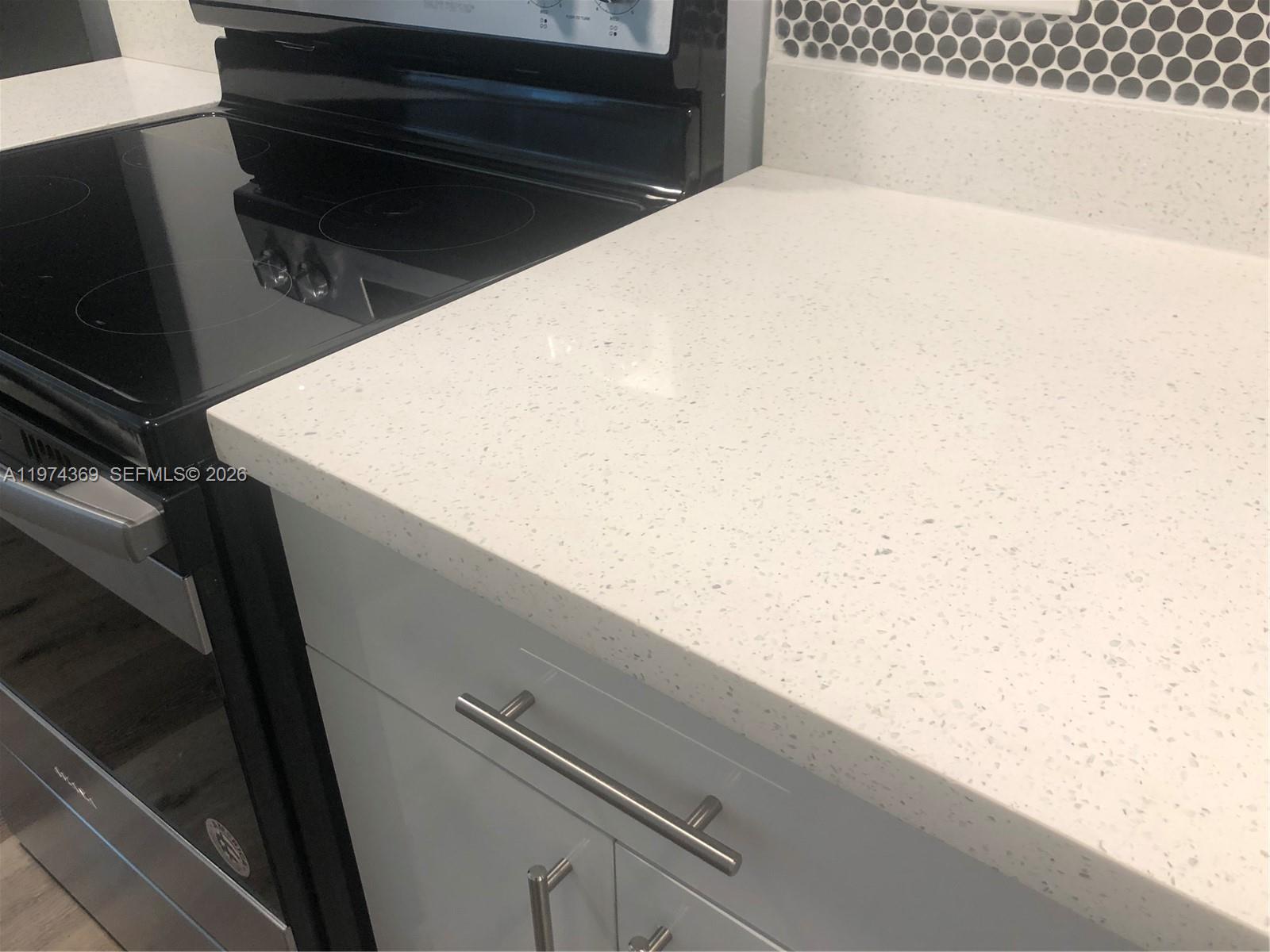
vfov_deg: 49.7
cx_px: 635
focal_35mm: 28
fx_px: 1027
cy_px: 476
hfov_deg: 63.4
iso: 32
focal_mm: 4
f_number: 1.8
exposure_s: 1/24
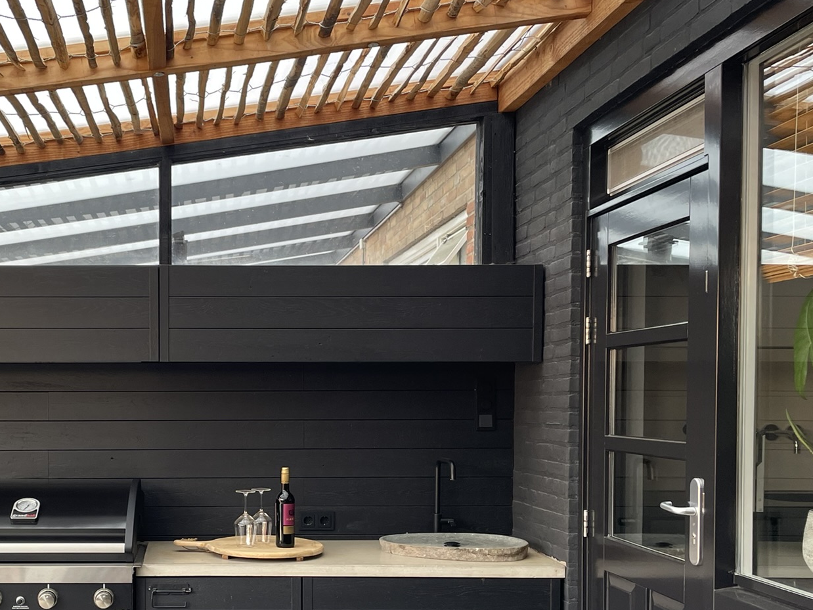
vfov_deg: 33.1
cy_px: 433
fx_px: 1010
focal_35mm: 43
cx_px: 200
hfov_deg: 42.5
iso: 80
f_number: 1.6
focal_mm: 4.2
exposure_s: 1/121
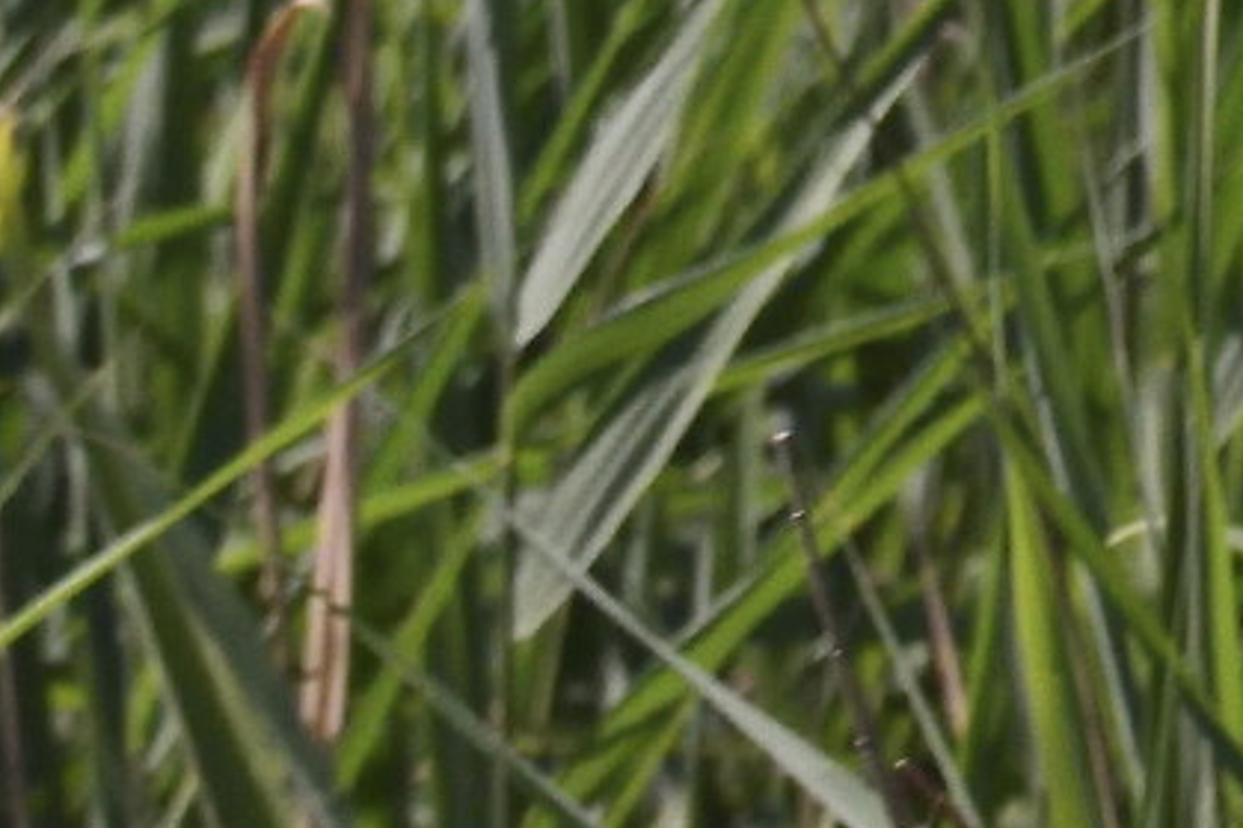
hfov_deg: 0.9
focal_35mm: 2321
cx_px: 2225
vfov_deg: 0.6
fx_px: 80103
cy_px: -700
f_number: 8
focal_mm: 270
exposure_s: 1/1000
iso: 1000
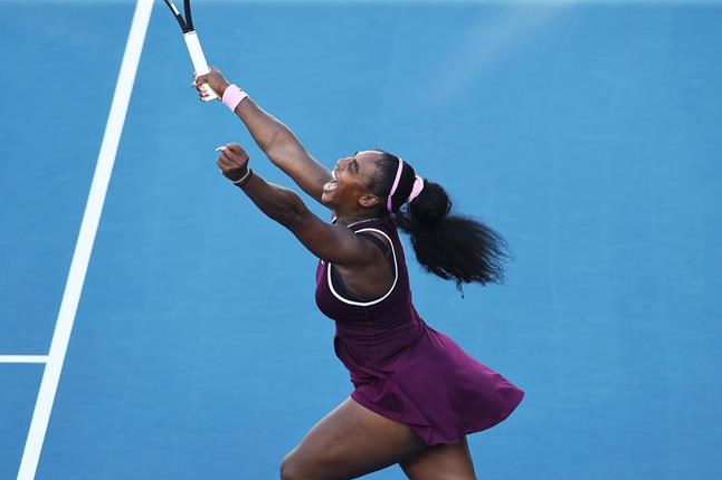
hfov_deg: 6.8
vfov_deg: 4.5
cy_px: 241
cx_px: 362
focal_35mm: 302
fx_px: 6053
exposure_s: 1/1600
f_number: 4.5
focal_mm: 300
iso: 800
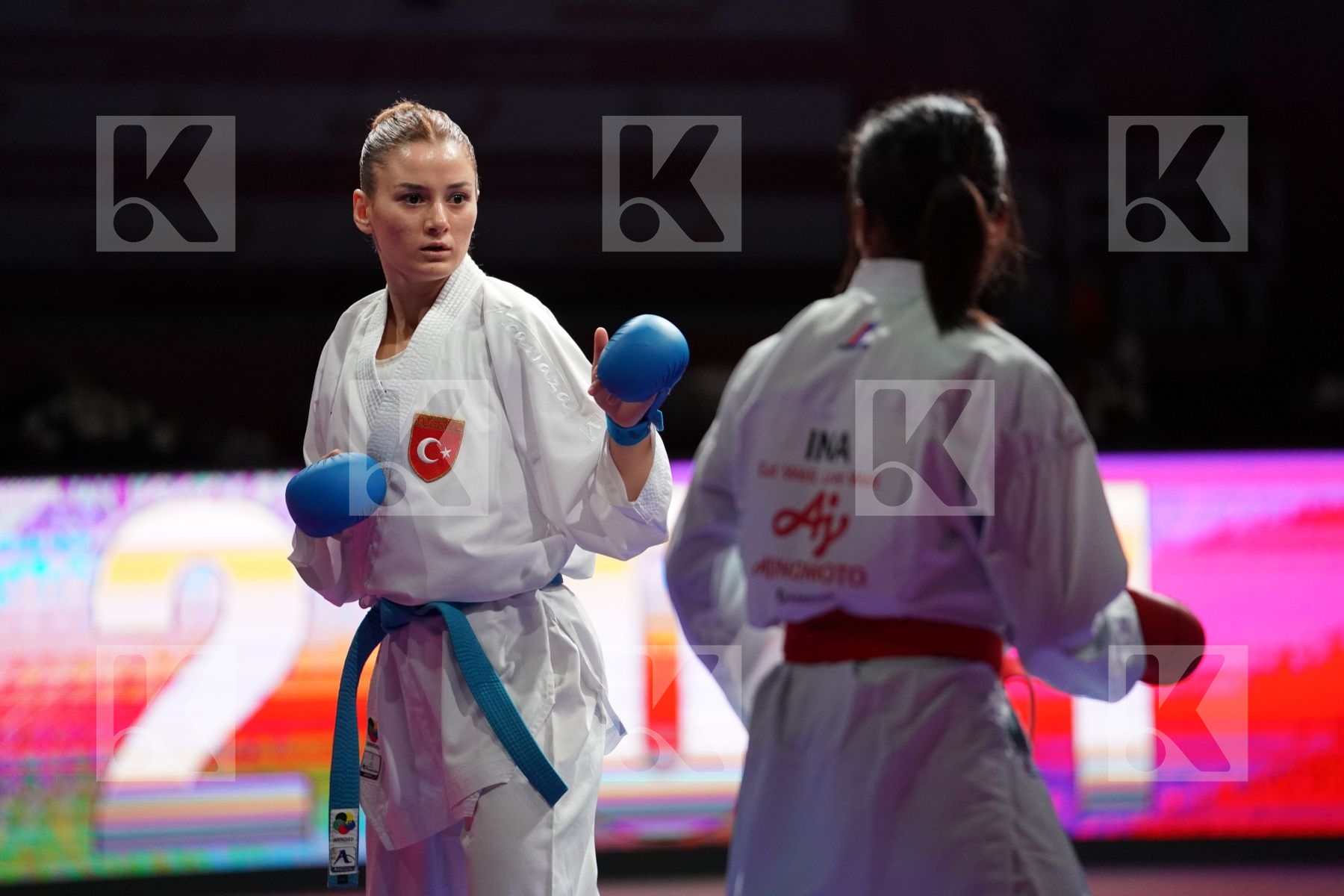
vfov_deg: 6.9
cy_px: 448
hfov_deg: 10.3
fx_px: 7466
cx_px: 672
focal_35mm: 200
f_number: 2.8
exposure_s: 1/1000
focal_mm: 200
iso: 3200
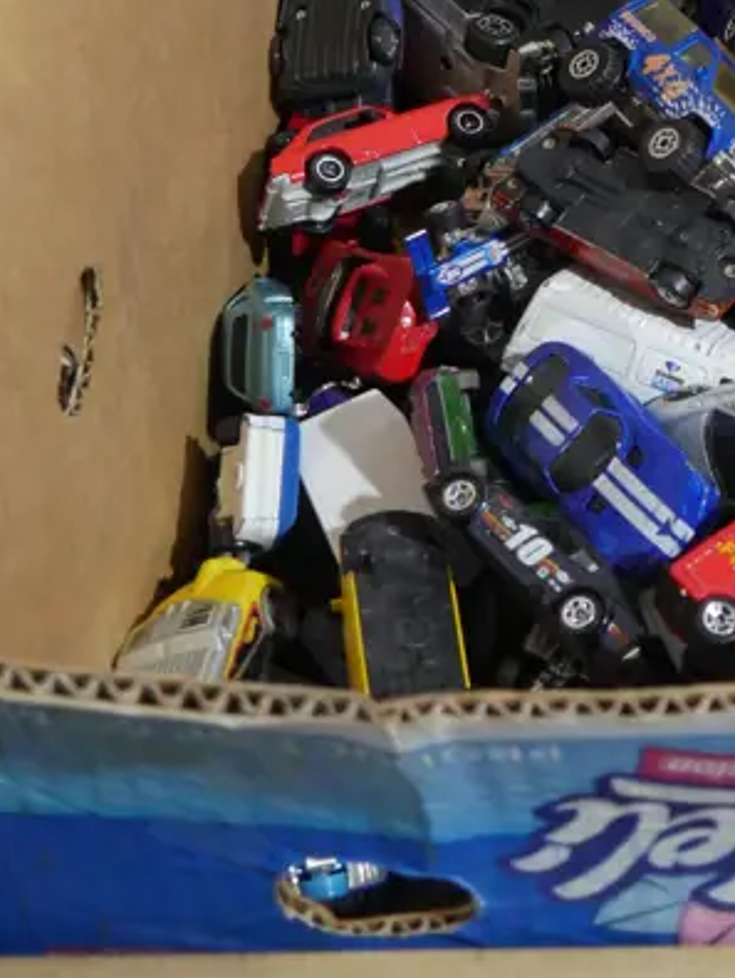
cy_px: -149
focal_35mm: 114
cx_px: 947
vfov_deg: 16.6
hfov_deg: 12.6
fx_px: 3222
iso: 2000
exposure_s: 1/60
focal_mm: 22
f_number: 4.7
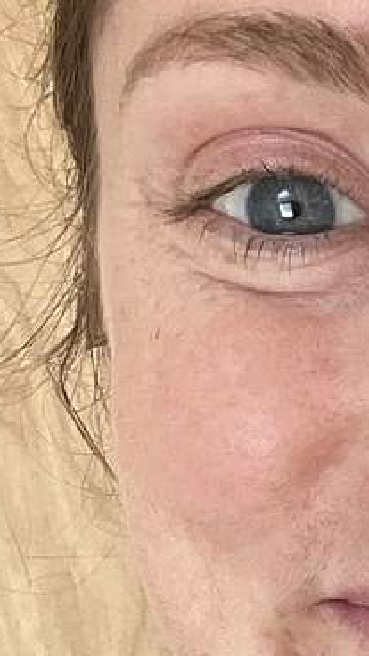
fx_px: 2226
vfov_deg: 16.3
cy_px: 699
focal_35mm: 128
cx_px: 854
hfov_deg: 8.7
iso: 100
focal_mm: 2.71
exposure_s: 1/110
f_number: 2.2
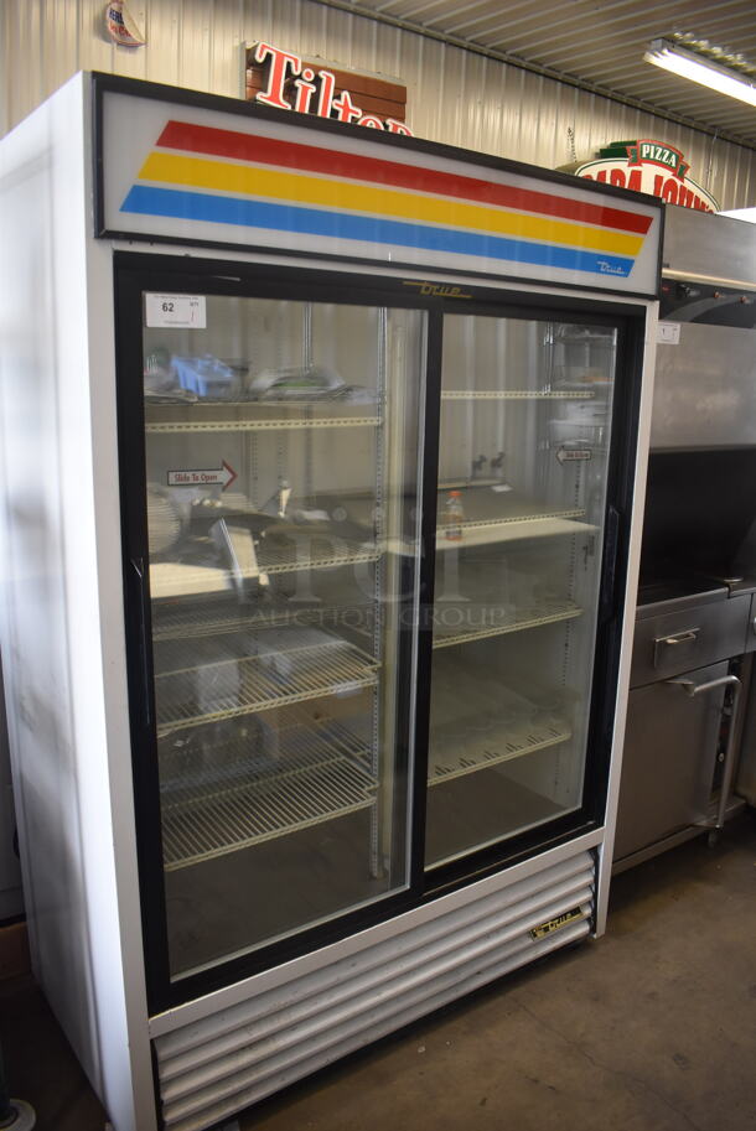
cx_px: 378
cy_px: 566
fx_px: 849
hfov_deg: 48.0
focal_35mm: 27
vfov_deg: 67.3
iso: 900
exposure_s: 1/125
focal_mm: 18
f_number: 3.5
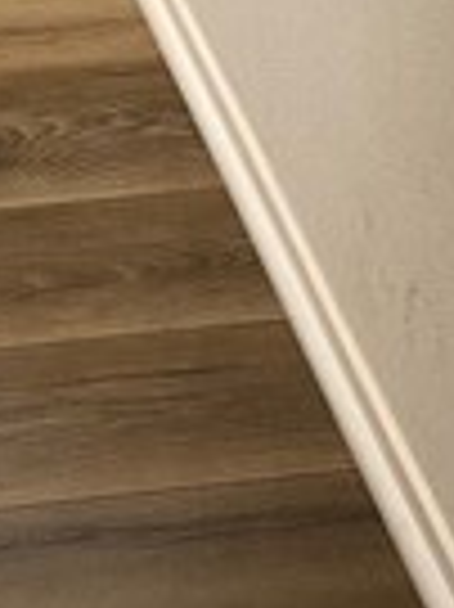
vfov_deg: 9.4
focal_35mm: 197
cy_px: -599
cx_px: -27
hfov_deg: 7.5
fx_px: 3450
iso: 80
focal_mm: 4.25
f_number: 1.8
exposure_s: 1/60
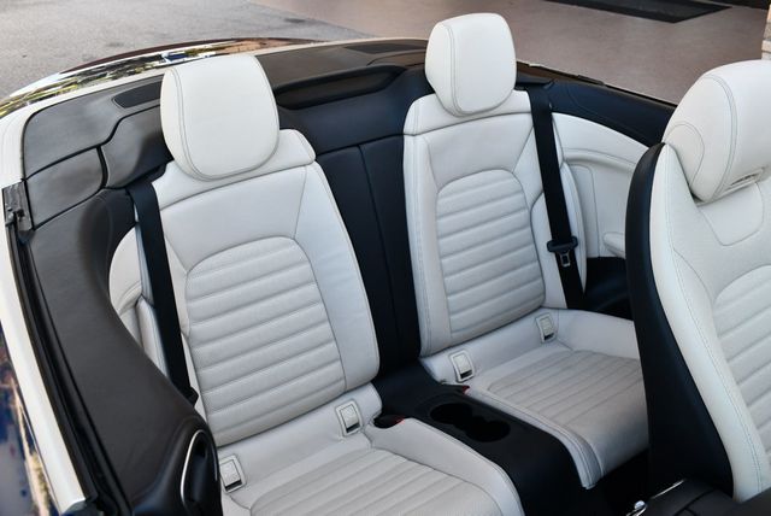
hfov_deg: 53.1
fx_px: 772
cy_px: 258
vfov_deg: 36.9
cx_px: 386
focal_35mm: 36
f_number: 4.5
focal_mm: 18
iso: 400
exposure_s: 1/250
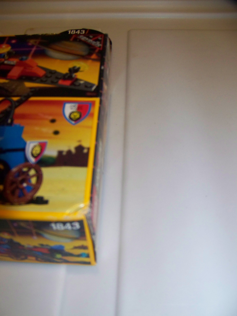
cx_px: 118
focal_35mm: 36
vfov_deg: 51.4
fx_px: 329
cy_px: 158
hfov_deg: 39.7
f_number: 2.8
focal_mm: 5.85
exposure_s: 1/30
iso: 200
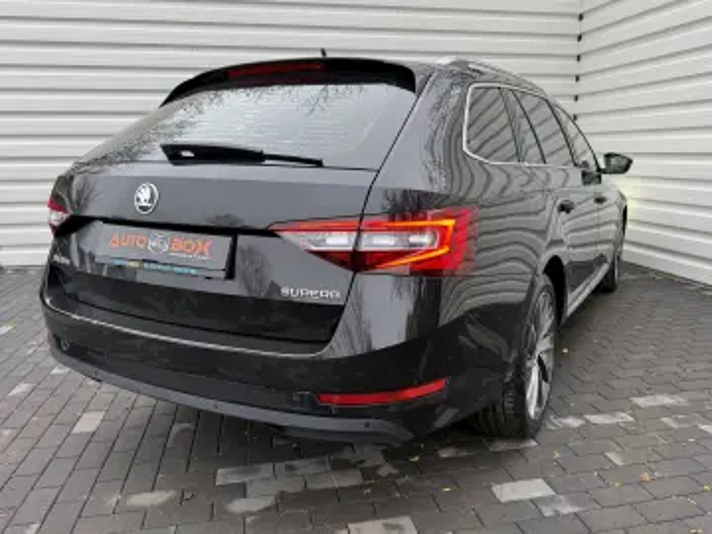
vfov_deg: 56.8
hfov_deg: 71.6
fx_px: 494
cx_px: 356
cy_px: 267
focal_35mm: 24
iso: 80
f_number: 1.78
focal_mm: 6.76
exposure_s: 1/121
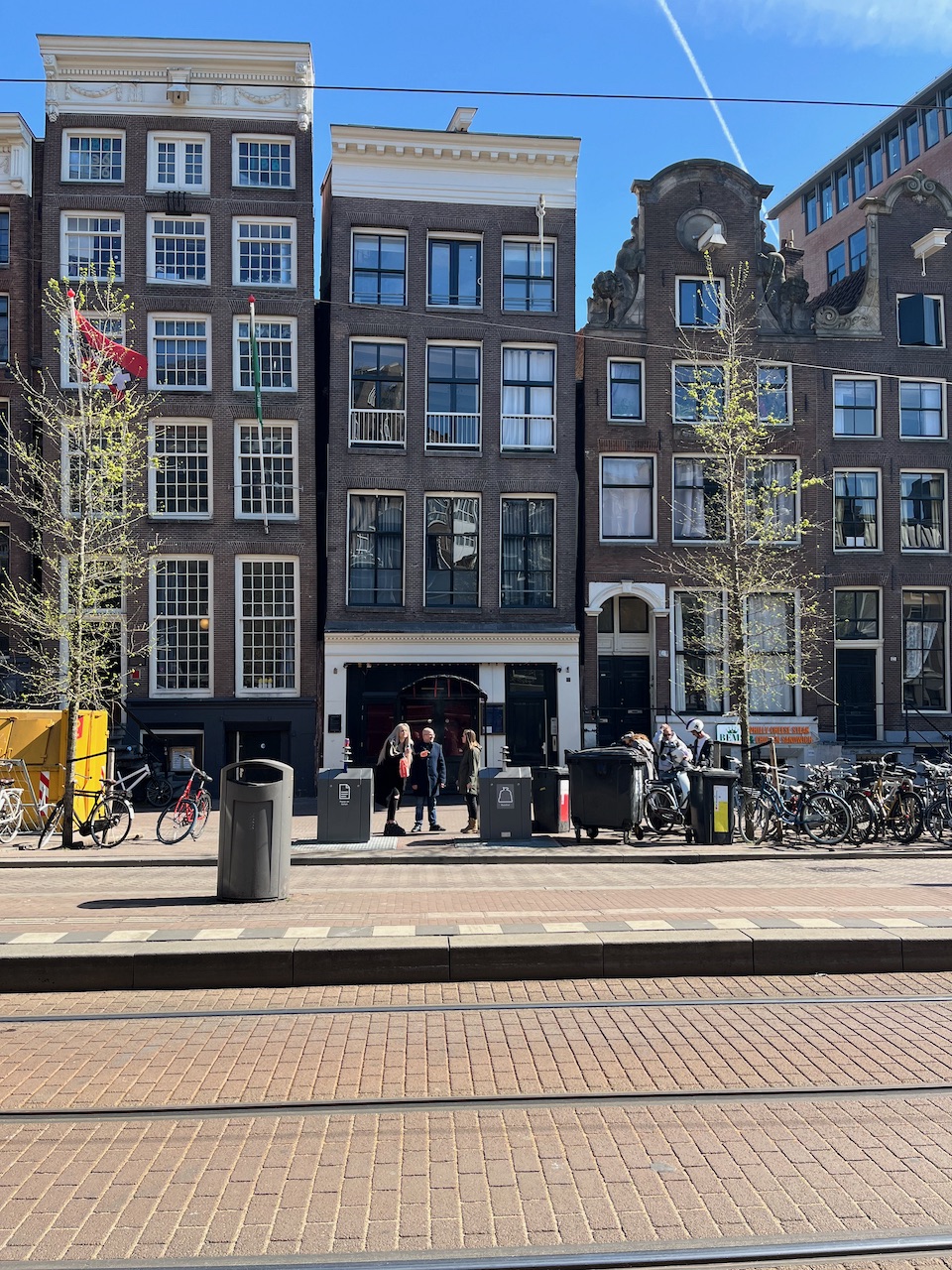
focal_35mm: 26
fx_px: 953
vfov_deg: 67.3
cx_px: 476
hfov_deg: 53.1
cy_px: 635
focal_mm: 5.1
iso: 50
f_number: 1.6
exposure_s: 1/1252
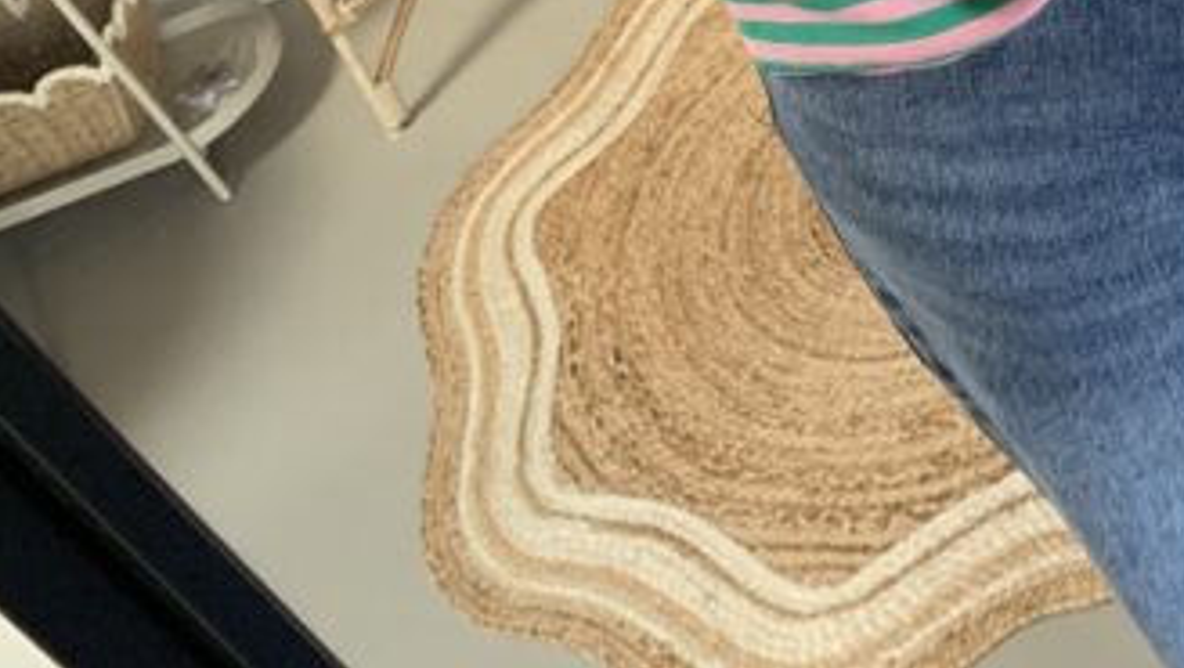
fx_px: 2168
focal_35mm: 69
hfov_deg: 29.5
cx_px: 1018
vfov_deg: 14.0
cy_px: -773
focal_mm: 4.25
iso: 400
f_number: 1.8
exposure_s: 1/60
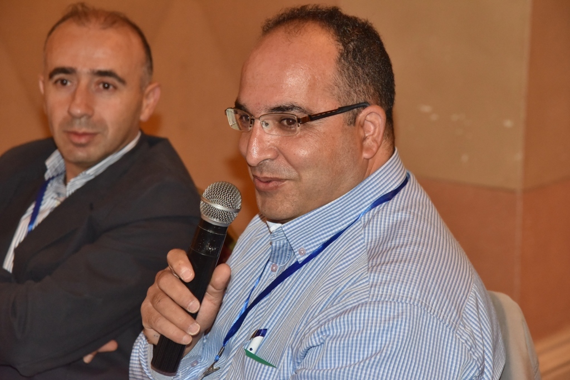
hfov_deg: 17.1
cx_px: 285
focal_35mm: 120
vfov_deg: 11.4
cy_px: 190
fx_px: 1900
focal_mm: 120
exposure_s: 1/60
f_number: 6.3
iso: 2500
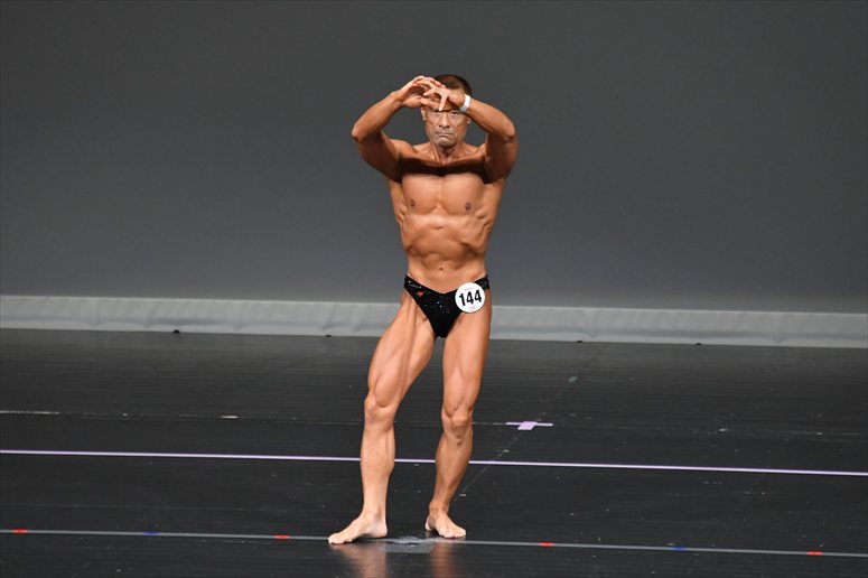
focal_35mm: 375
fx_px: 9037
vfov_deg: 3.7
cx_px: 434
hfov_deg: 5.5
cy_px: 289
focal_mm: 250
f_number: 5.6
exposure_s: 1/400
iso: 4000
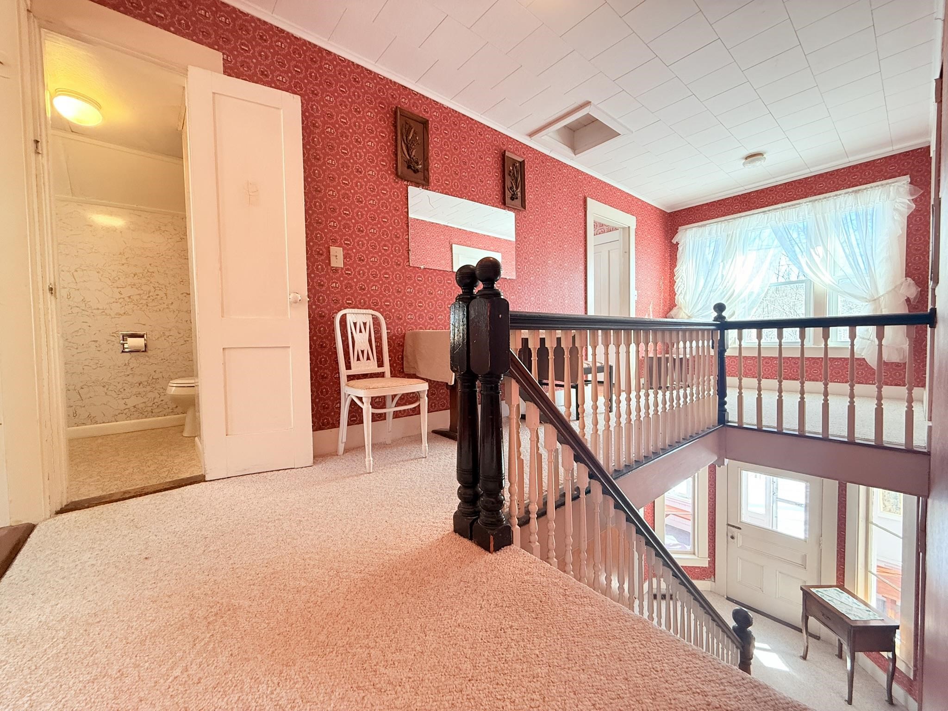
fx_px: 383
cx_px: 474
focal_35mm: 14
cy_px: 356
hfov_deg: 102.1
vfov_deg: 85.7
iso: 250
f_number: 2.2
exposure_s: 1/60
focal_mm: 2.22
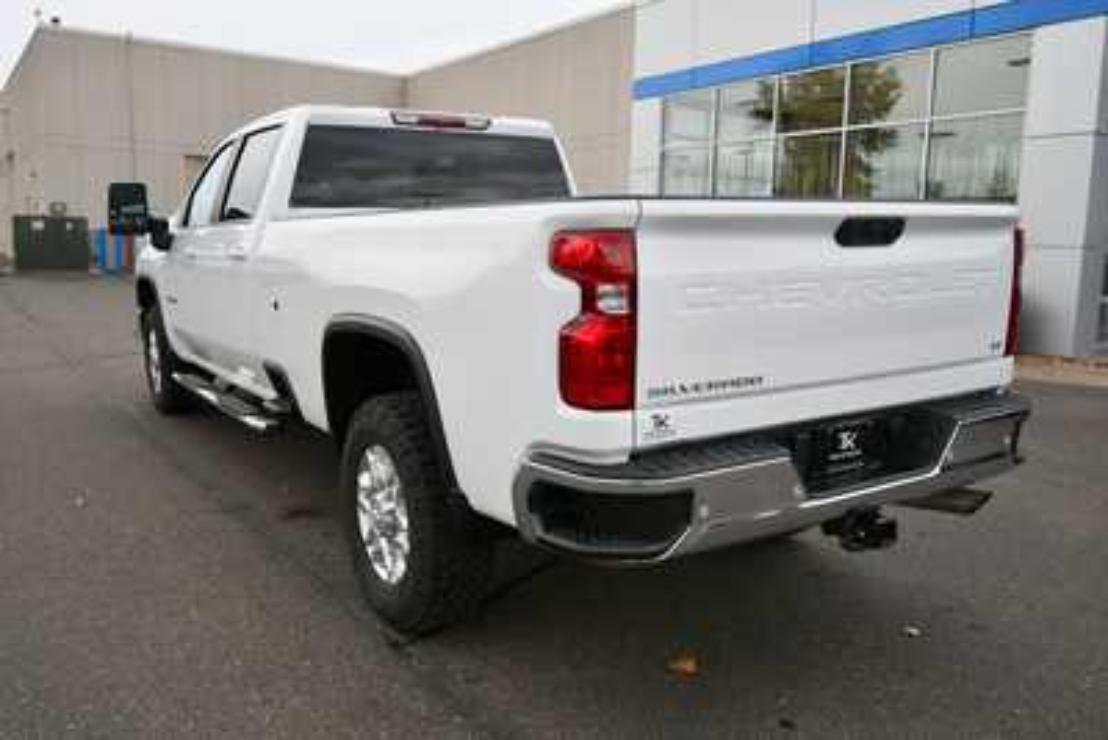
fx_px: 924
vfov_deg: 43.6
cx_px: 554
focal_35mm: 30
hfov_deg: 61.9
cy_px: 370
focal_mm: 20
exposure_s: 1/250
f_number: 5.6
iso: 360
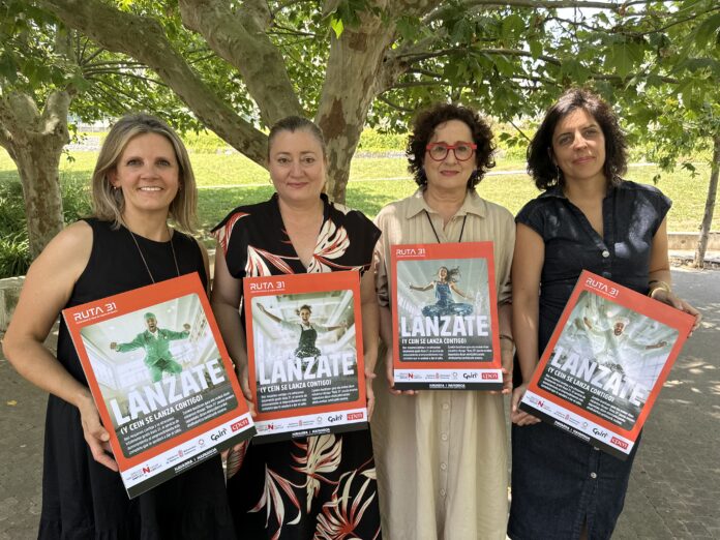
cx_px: 360
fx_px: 499
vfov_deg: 56.8
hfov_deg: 71.6
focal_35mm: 24
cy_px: 270
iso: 80
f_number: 1.78
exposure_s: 1/323
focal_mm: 6.86
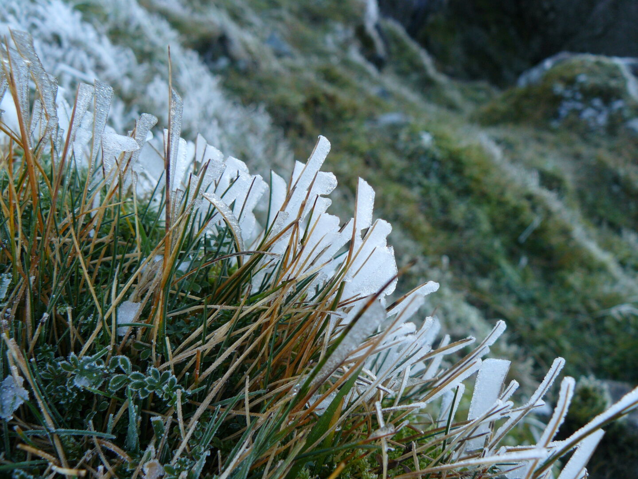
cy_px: 240
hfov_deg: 51.4
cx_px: 319
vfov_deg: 39.7
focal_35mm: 36
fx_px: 664
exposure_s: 1/125
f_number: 3.6
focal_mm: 6
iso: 100
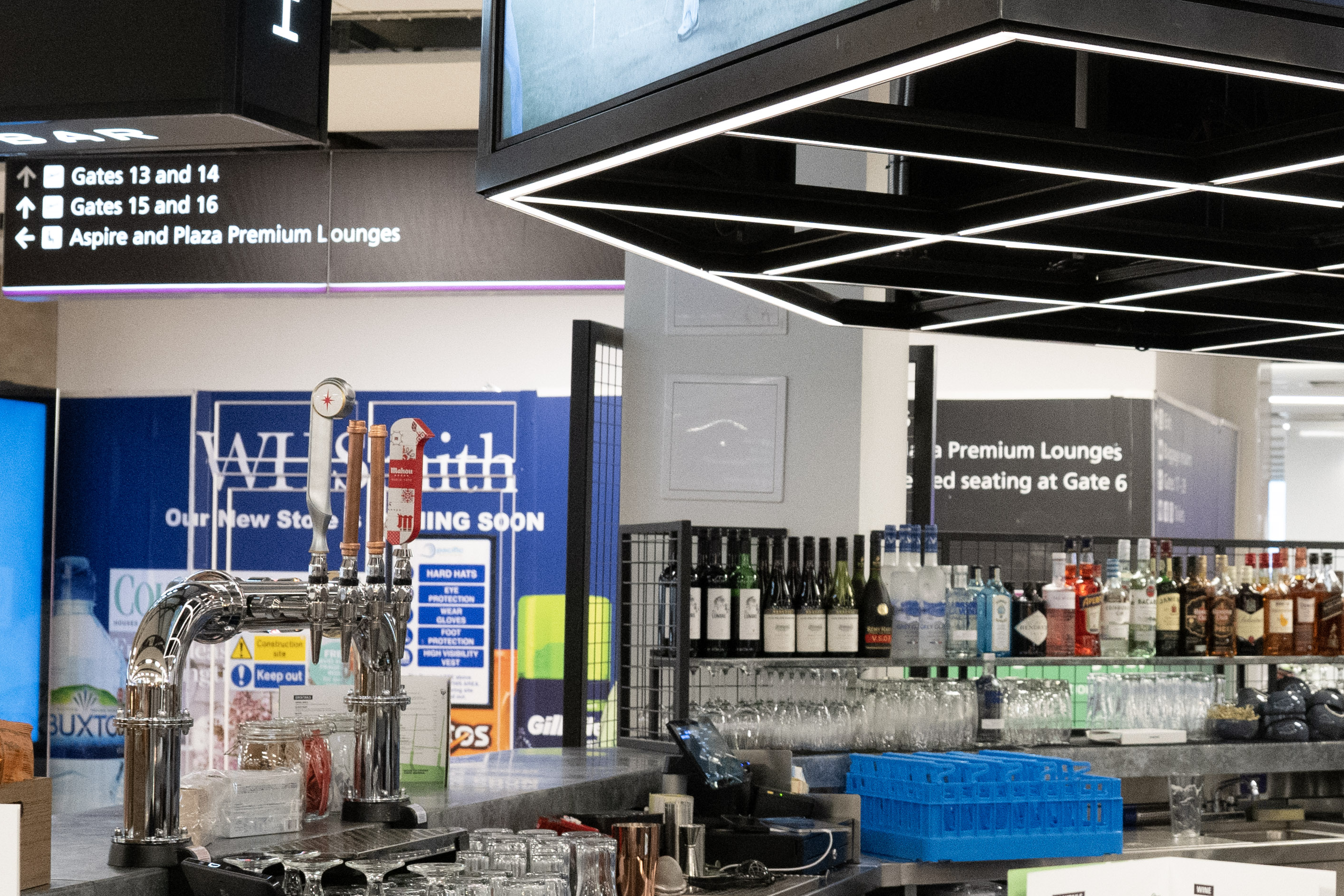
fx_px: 2538
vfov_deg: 20.0
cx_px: 1273
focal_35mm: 68
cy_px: 519
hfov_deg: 28.2
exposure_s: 1/80
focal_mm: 24
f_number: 4.5
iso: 3200
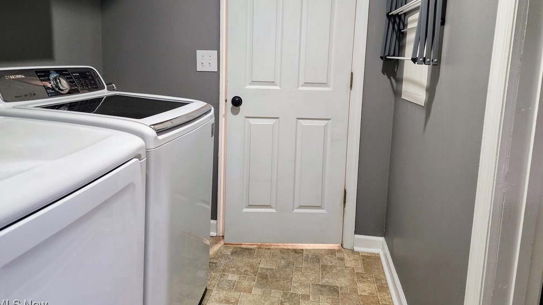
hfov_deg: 71.9
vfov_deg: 43.8
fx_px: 374
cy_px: 106
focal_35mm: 26
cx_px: 275
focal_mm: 6.4
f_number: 1.8
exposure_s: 1/60
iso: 500
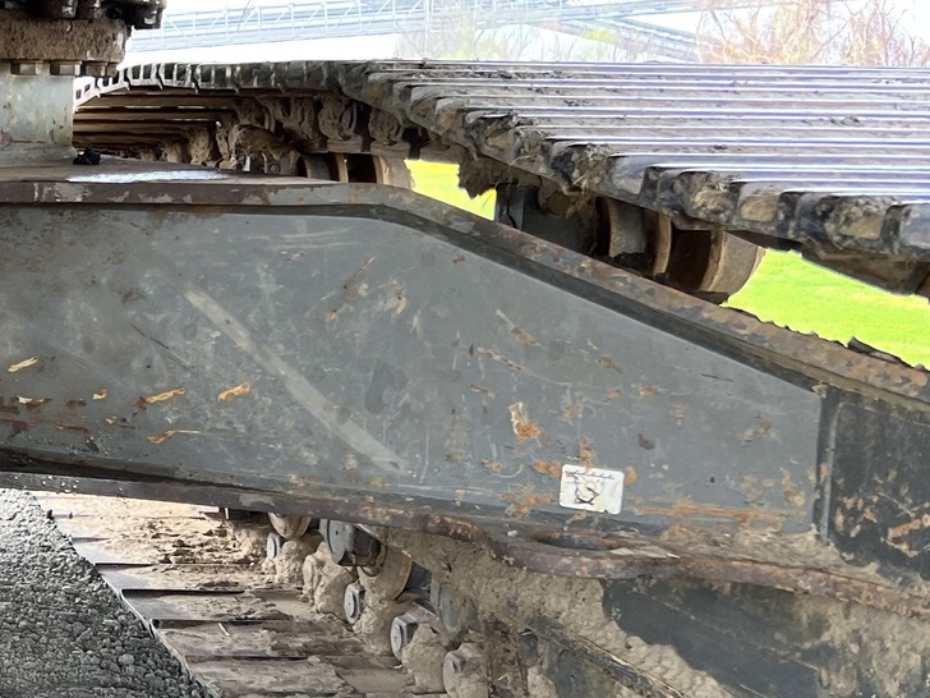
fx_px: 1934
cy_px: 352
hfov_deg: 23.4
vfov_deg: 20.4
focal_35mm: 72
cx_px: -336
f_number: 1.5
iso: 64
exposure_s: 1/169
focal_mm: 5.7
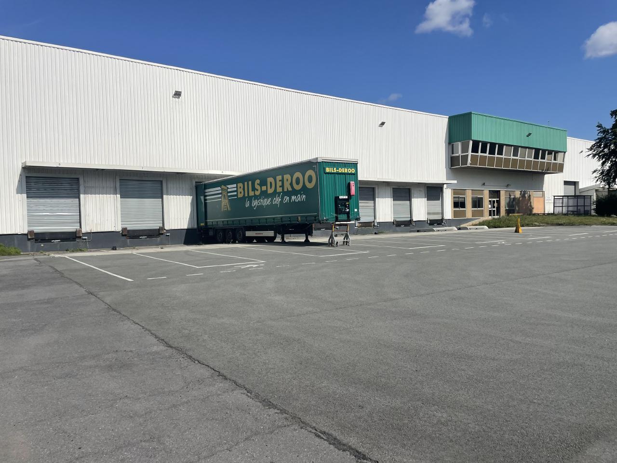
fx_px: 463
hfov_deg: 67.3
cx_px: 308
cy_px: 232
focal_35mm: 26
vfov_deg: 53.1
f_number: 1.6
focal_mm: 4.2
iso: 32
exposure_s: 1/8403
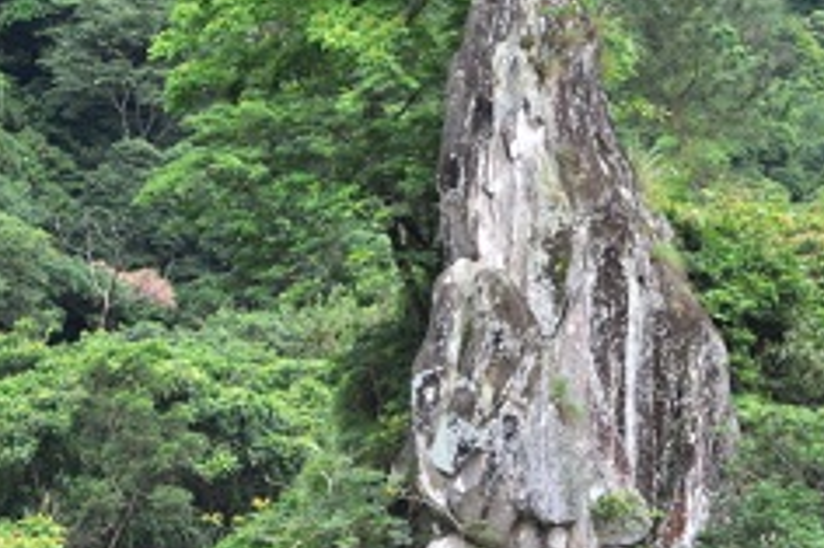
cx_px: 569
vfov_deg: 5.1
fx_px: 6103
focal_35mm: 267
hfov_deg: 7.7
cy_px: 276
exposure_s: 1/125
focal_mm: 105
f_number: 5.6
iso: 200
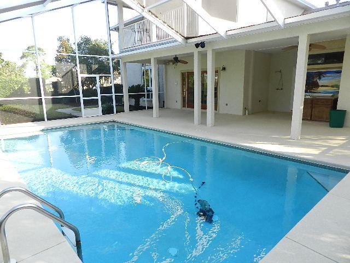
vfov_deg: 58.9
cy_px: 132
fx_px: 233
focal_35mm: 23
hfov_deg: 73.9
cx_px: 175
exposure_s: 1/125
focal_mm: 4
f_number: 3.4
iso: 160
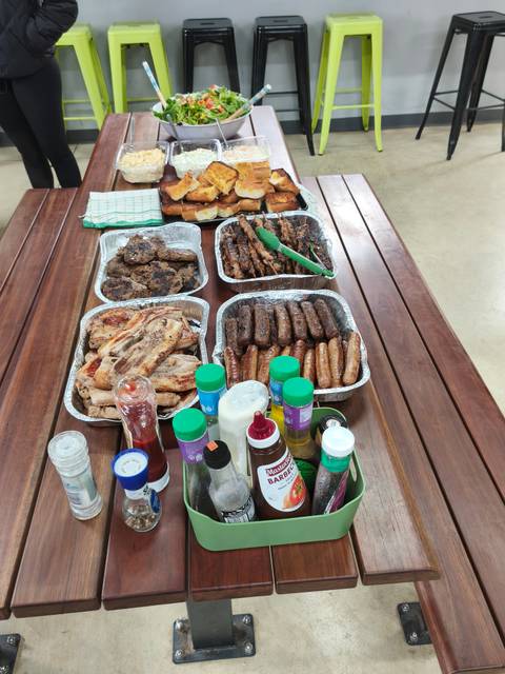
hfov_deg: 46.8
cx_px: 252
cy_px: 337
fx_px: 584
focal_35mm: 30
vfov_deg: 60.0
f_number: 1.7
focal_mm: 5.35
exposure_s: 1/50
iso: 200
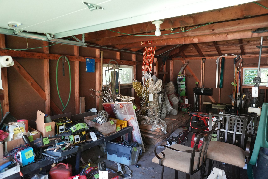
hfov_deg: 73.7
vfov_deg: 53.1
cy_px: 90
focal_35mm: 24
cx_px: 134
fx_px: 179
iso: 1600
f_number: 4
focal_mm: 16
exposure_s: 1/160
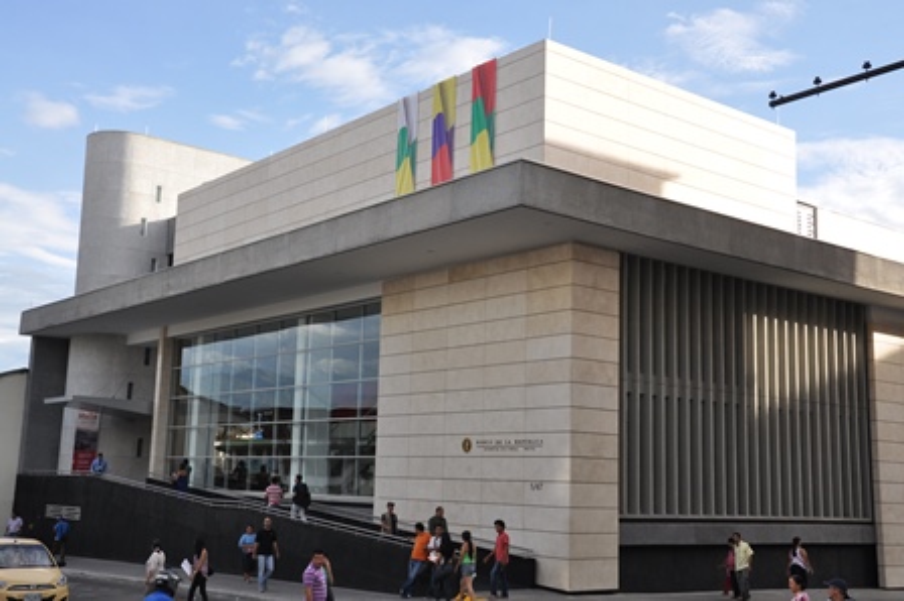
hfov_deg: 46.4
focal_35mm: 42
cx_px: 452
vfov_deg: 31.8
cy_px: 300
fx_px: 1054
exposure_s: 1/200
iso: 500
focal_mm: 28
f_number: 13
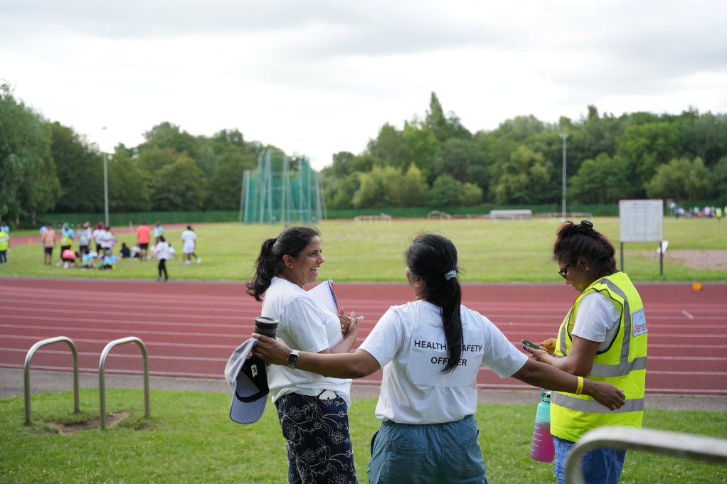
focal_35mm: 46
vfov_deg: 28.9
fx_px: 939
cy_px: 242
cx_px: 364
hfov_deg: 42.3
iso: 250
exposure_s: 1/1250
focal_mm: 46.5
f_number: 2.8
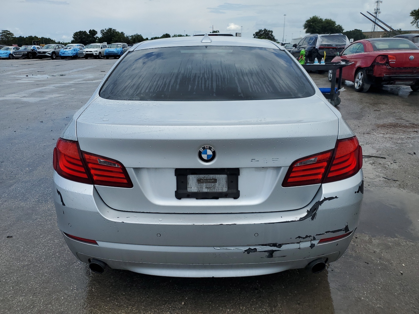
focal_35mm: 26
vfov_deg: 53.1
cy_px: 157
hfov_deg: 67.3
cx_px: 210
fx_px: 315
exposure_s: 1/5000
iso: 50
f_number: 1.5
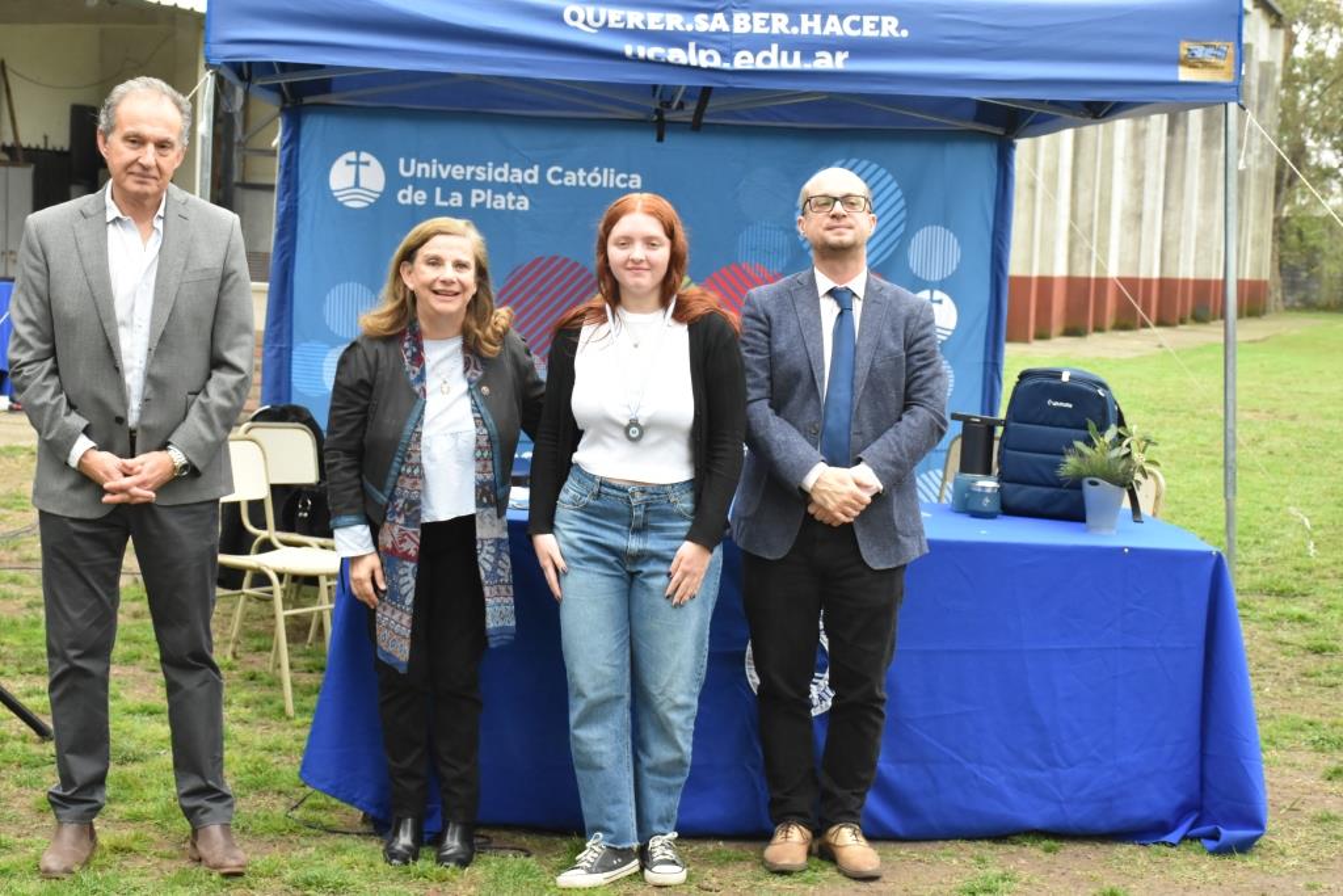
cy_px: 448
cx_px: 672
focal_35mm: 63
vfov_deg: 21.6
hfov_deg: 31.9
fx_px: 2350
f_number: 7.1
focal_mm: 42
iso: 2000
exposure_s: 1/200
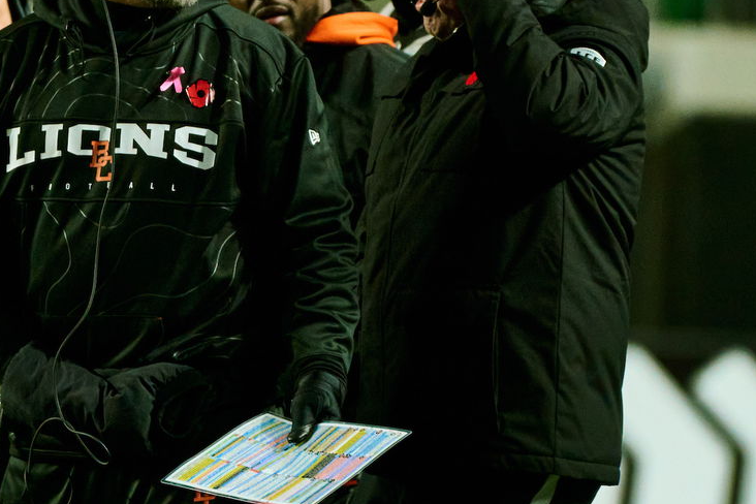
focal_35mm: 1311
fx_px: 27529
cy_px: 174
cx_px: 92
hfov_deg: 1.6
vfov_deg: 1.0
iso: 6400
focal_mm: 600
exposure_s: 1/800
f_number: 6.3
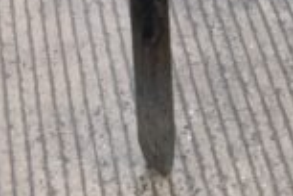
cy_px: -183
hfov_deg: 10.1
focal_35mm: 202
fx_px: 1644
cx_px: 287
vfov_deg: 6.6
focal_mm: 3
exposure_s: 1/224
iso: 16
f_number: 1.8
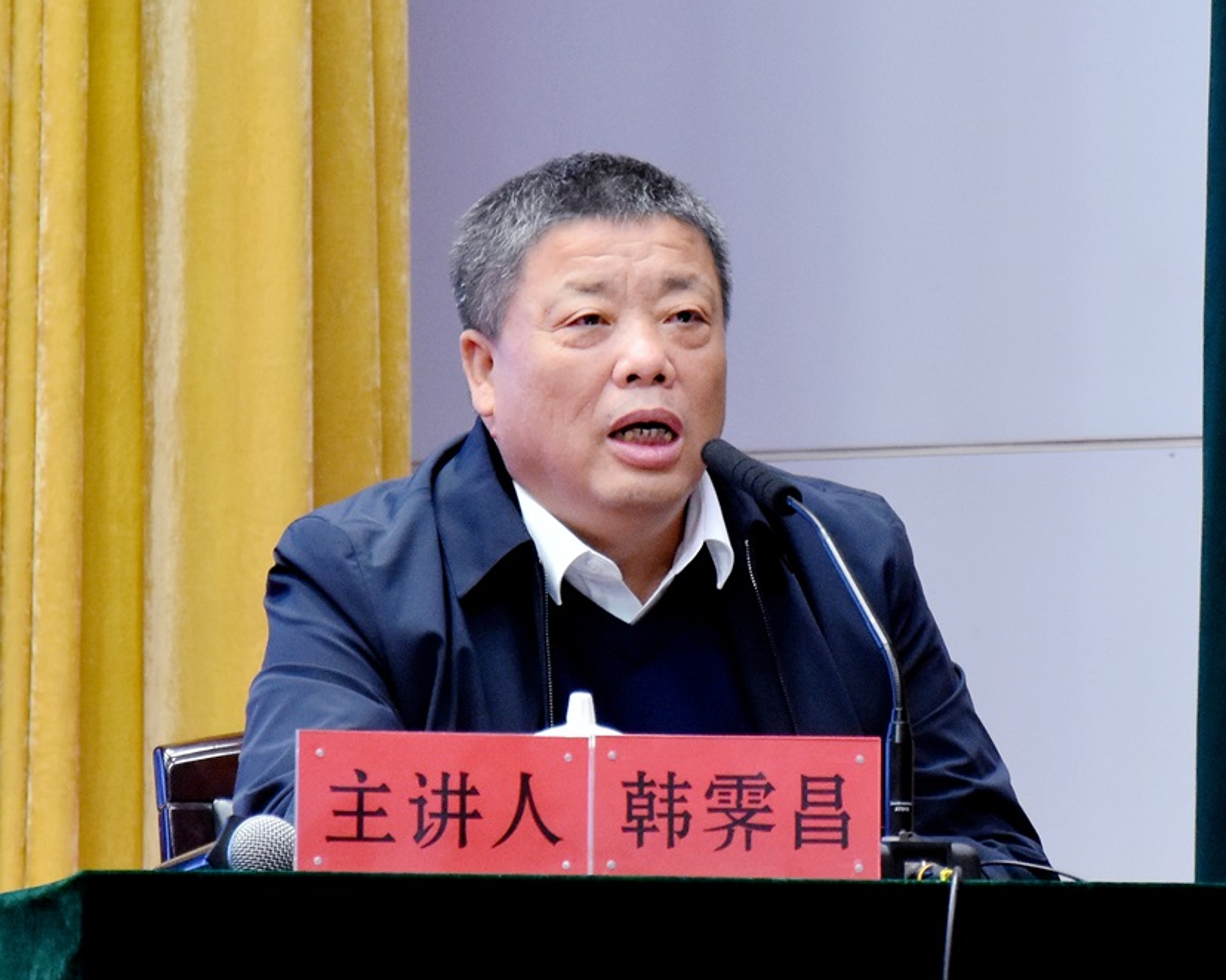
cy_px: 491
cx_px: 622
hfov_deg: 10.8
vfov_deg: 8.7
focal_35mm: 179
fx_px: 6478
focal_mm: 105
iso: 1600
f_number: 5.6
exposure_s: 1/60
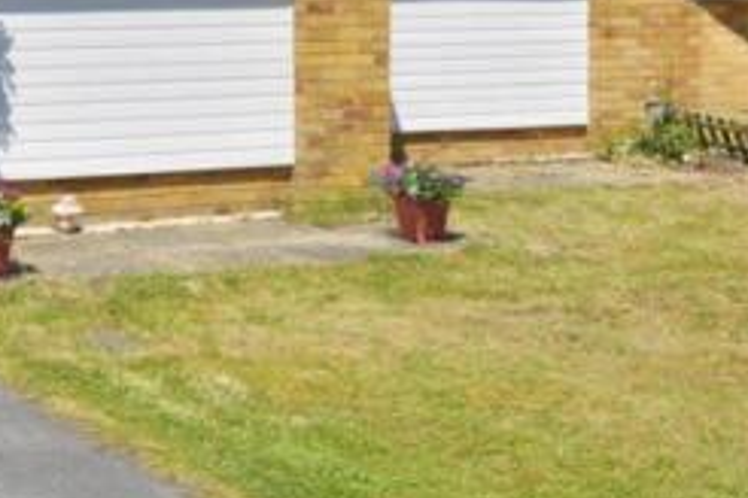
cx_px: 3
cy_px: 62
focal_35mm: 80
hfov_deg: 24.2
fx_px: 1662
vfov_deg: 16.9
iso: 100
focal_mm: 20
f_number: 9
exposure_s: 1/320
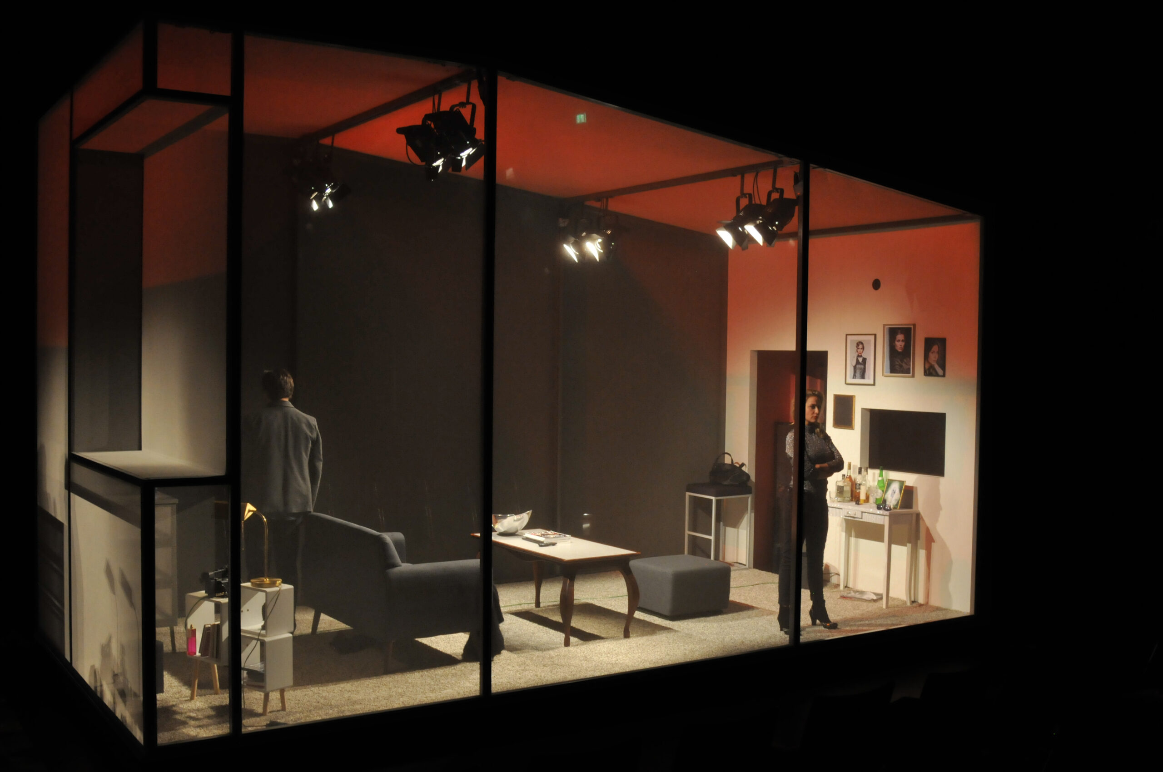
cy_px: 386
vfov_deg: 36.8
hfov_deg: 53.2
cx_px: 582
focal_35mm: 36
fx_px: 1162
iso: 1000
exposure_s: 1/60
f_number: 4
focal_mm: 24
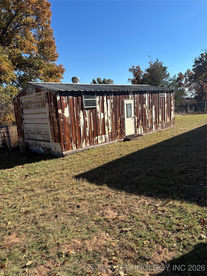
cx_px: 104
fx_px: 207
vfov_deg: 67.3
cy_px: 138
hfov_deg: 53.1
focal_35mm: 26
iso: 50
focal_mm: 5.96
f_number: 1.6
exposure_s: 1/2857
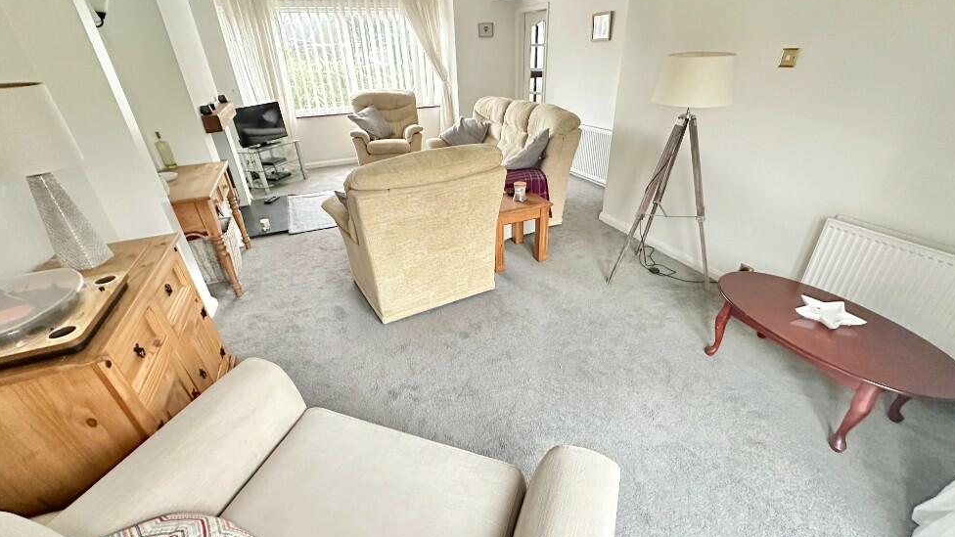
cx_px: 483
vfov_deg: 67.1
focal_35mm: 16
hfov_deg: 99.4
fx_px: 405
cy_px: 276
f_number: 2.2
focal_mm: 2.22
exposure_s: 1/54
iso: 1250
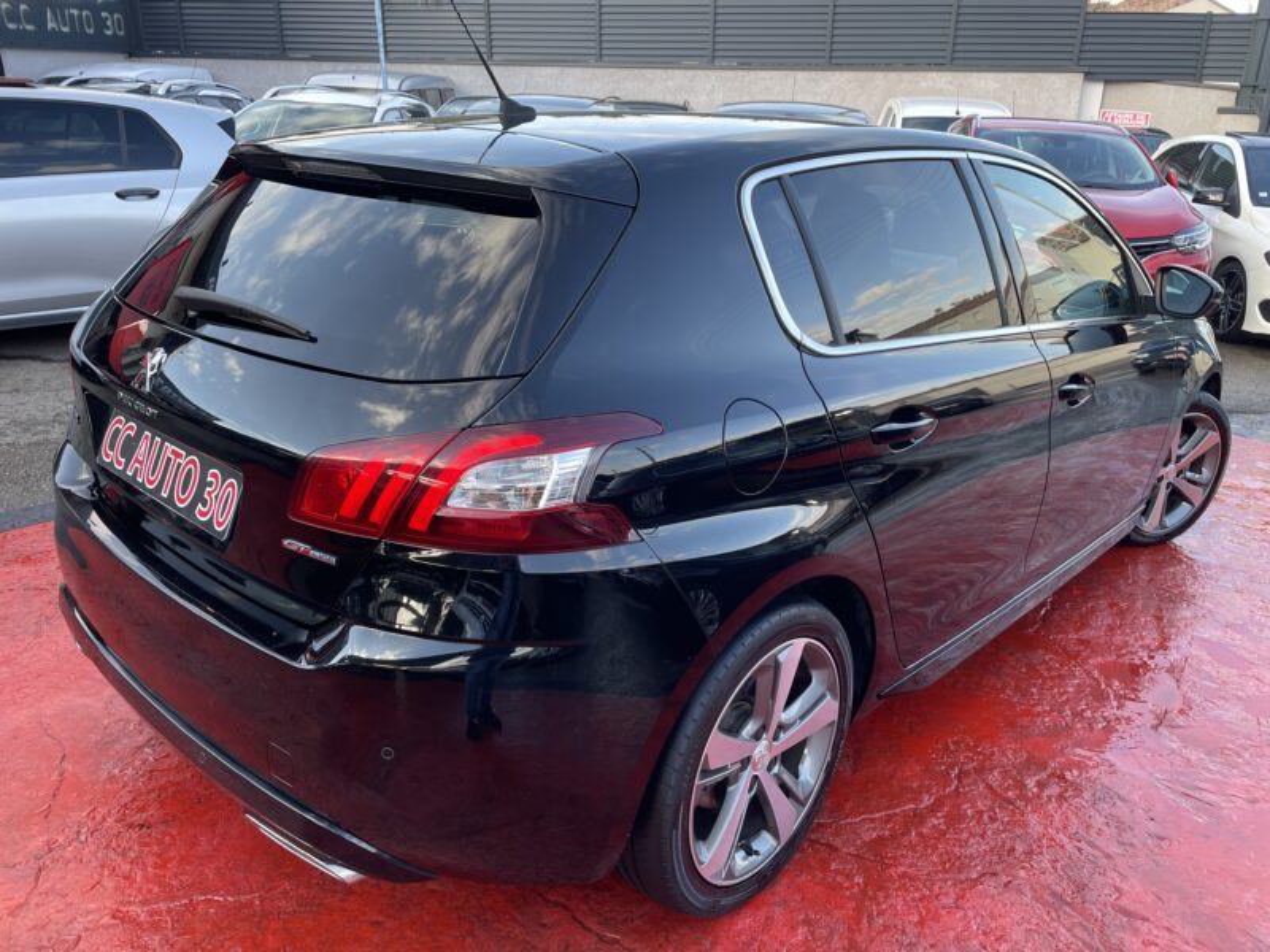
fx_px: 954
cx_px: 635
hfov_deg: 67.3
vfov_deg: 53.1
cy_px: 476
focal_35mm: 26
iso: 32
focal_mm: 4.2
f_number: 1.6
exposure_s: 1/180
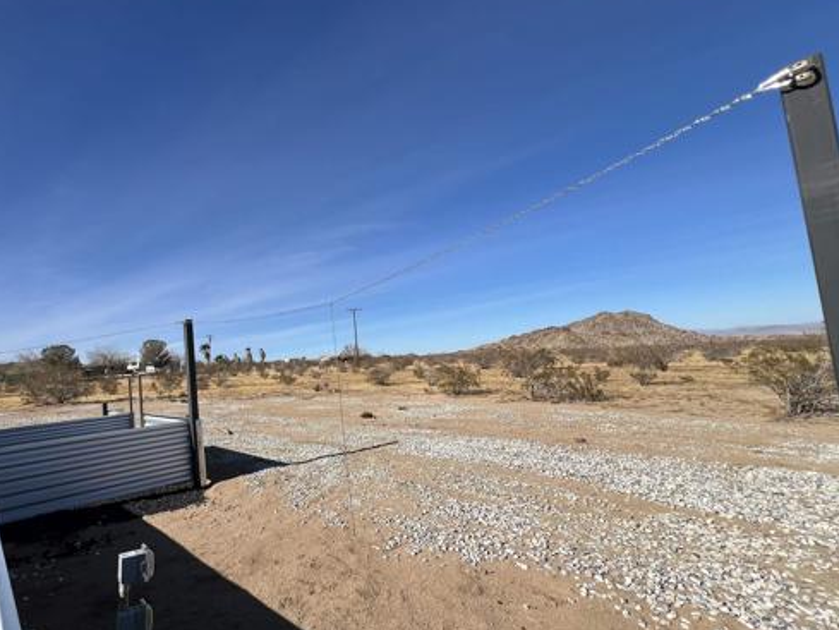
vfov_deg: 74.7
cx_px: 321
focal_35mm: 17
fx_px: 412
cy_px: 335
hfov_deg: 89.4
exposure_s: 1/3040
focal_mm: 1.57
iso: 32
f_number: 1.8
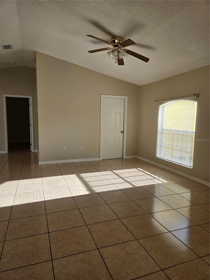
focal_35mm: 23
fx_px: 186
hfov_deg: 58.9
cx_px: 105
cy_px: 140
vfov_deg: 73.9
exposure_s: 1/1081
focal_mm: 5.4
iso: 80
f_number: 1.8
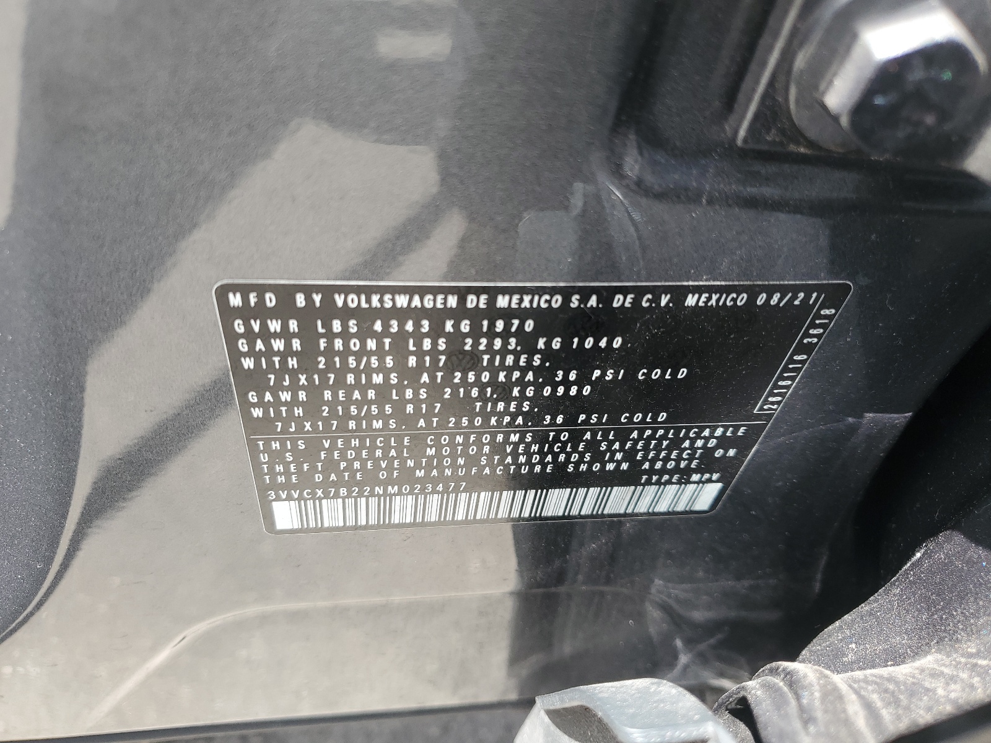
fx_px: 744
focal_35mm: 26
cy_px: 372
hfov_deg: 67.3
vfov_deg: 53.1
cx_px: 496
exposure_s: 1/303
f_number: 1.5
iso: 50
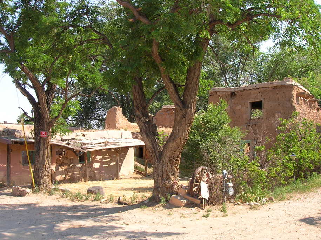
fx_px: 389
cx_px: 160
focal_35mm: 42
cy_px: 120
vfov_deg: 34.3
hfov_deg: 44.8
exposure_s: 1/124
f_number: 5.2
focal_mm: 7
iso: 50
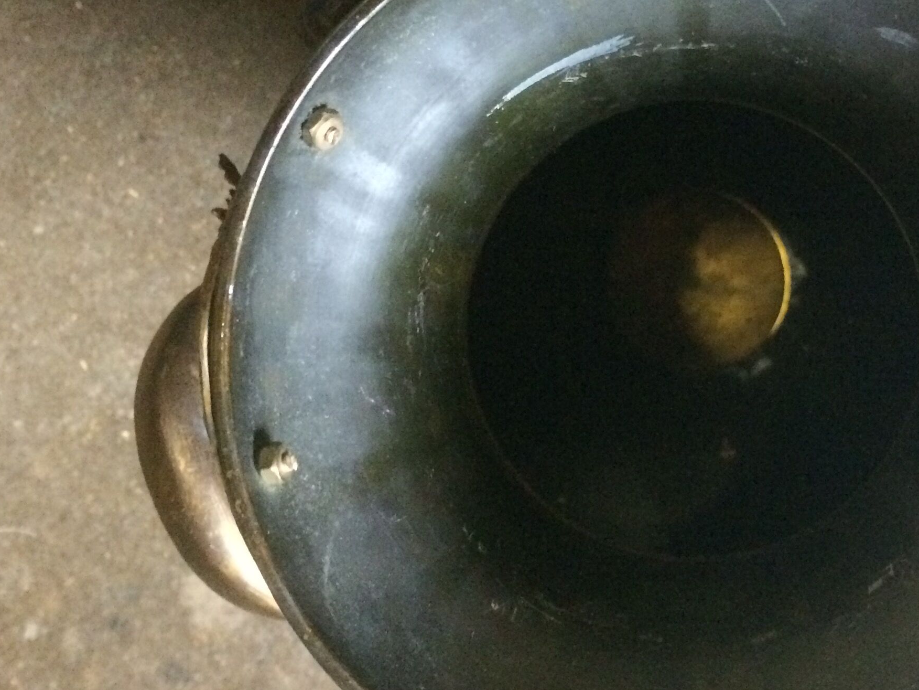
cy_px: 272
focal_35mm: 54
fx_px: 1434
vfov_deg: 27.0
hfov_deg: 35.1
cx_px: 640
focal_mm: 4.15
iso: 500
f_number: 2.2
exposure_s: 1/17
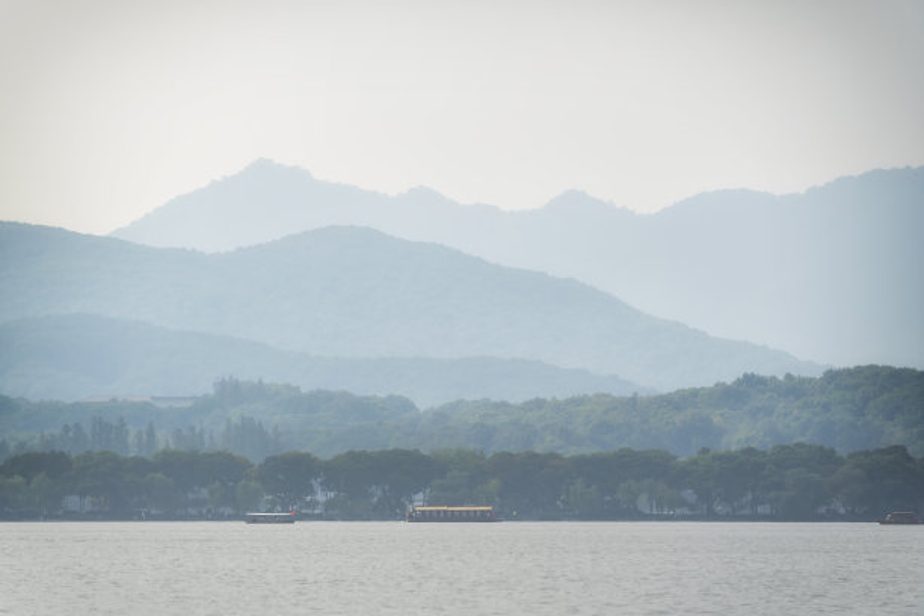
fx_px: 6416
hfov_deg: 8.2
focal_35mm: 250
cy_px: 308
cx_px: 462
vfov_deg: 5.5
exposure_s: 1/400
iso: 100
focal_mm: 250
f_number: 8
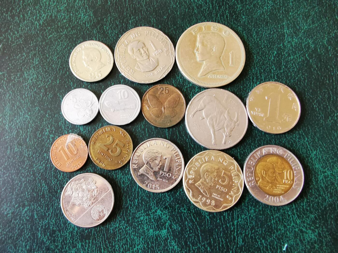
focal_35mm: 26
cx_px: 169
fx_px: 254
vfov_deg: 53.1
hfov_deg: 67.3
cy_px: 126
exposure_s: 1/20
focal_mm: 2.35
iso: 500
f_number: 2.2
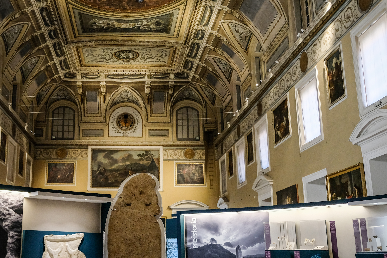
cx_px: 111
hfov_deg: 44.3
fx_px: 462
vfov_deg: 31.2
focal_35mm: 43
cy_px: 121
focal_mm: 16
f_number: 2.8
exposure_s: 1/160
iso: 1250
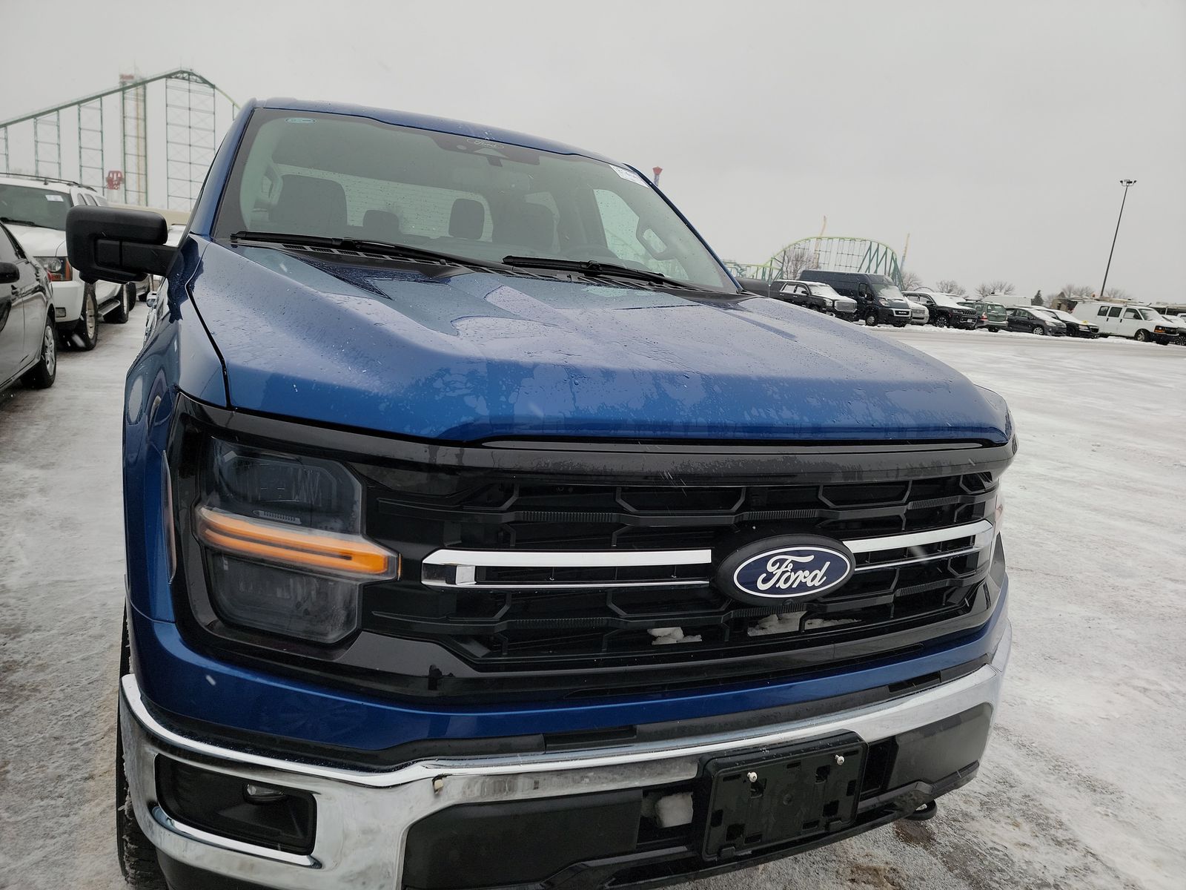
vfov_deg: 56.8
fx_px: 822
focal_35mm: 24
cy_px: 445
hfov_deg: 71.6
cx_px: 593
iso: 50
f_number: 1.8
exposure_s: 1/247
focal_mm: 6.7
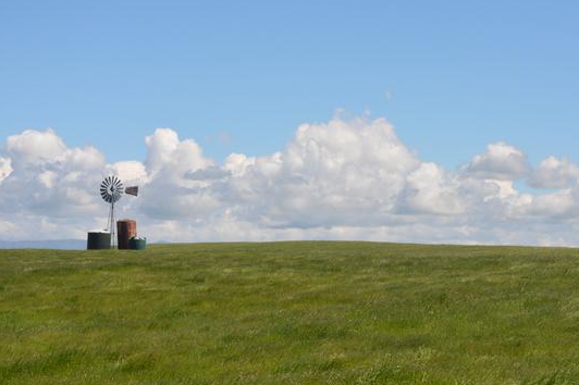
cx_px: 360
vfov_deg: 12.6
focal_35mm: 109
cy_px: 251
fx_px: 1746
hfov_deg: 18.8
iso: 100
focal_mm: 55
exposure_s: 1/250
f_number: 8
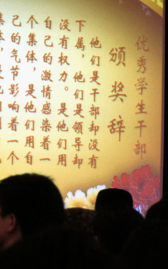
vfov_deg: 9.7
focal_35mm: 215
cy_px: 109
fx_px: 1577
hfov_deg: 6.0
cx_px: -166
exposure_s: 1/100
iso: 800
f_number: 5.6
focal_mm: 55
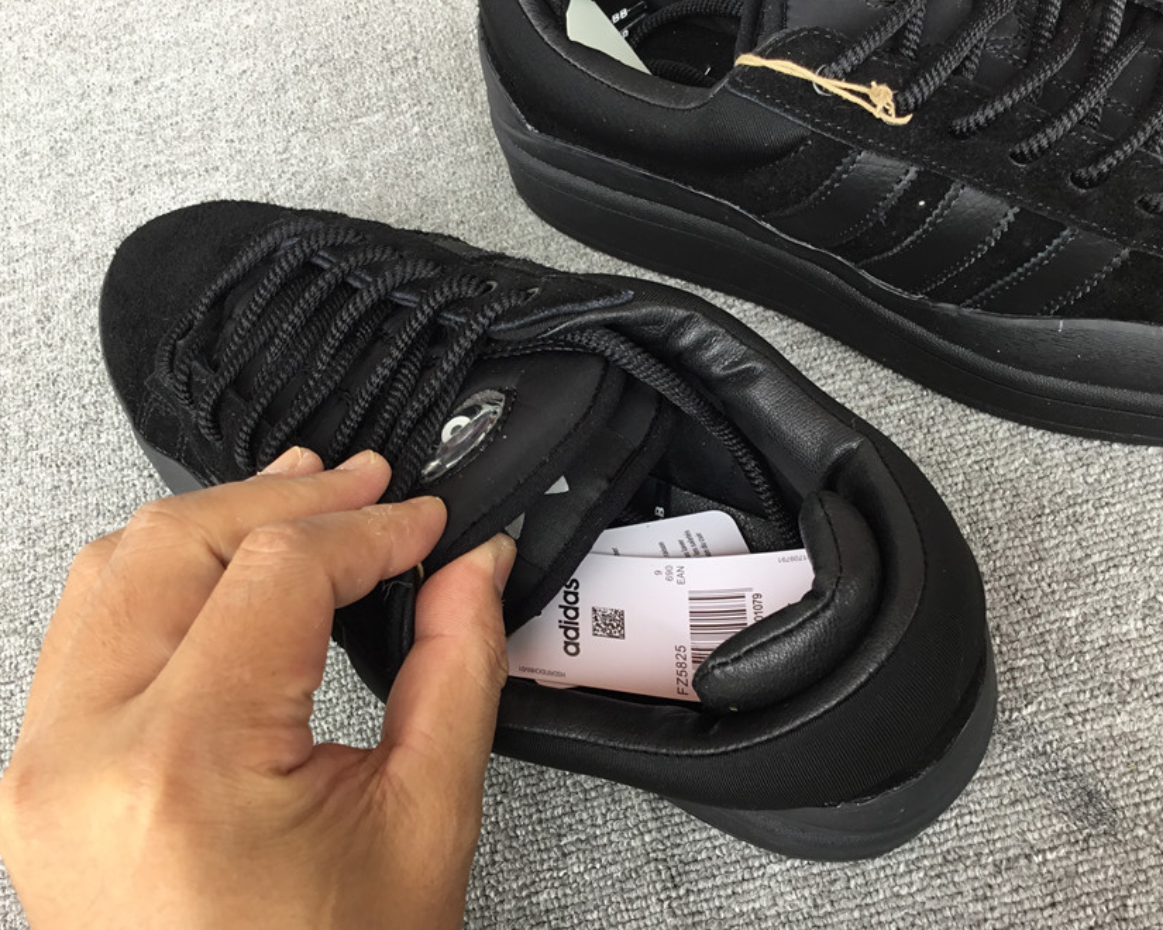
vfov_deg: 44.5
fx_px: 1136
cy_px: 467
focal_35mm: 33
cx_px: 539
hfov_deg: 54.2
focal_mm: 3.3
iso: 25
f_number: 2.4
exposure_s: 1/50
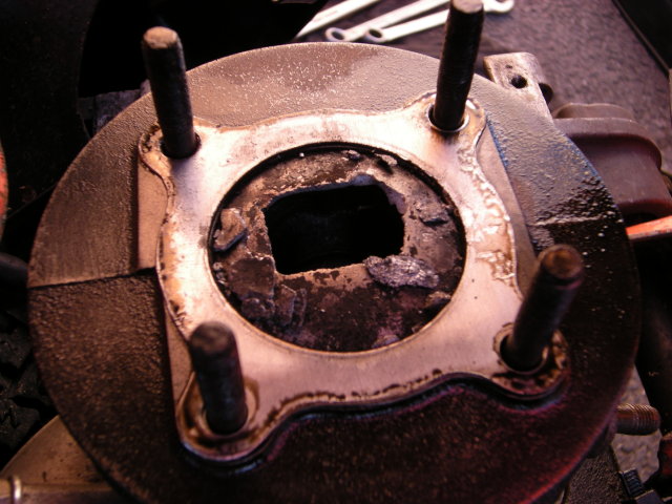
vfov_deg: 32.2
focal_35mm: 45
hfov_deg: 42.1
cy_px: 252
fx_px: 874
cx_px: 336
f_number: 3.5
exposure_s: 1/57
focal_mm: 7.5
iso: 70
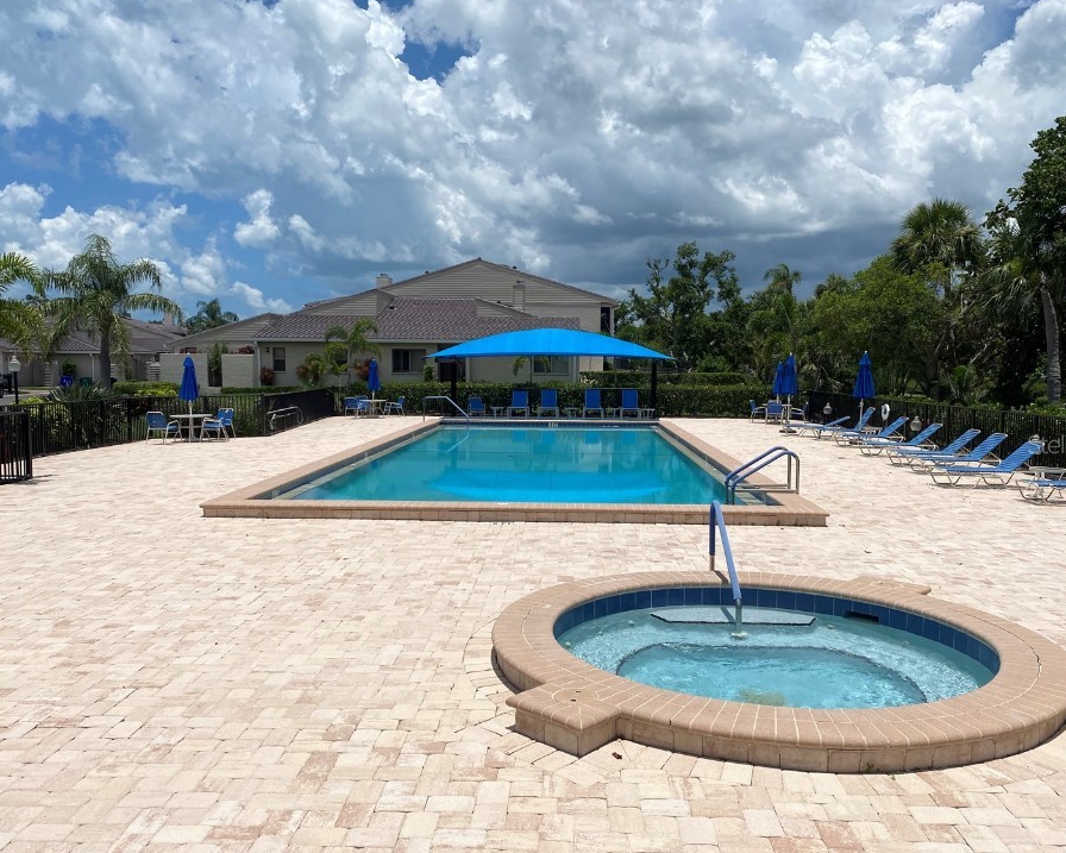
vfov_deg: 50.0
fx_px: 915
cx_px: 531
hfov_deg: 60.4
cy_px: 444
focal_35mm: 29
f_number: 1.8
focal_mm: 4.25
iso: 32
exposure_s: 1/8197
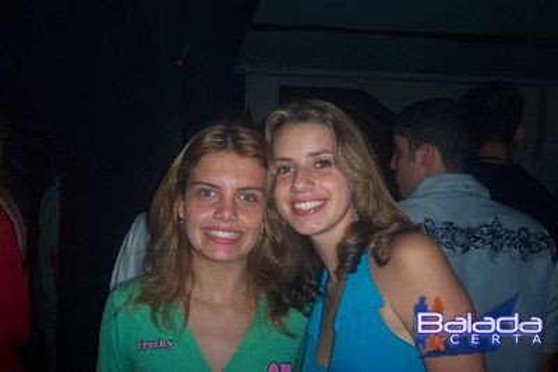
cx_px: 279
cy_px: 186
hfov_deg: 50.7
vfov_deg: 35.1
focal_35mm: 38
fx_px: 589
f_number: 2.8
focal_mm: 8
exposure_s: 1/30
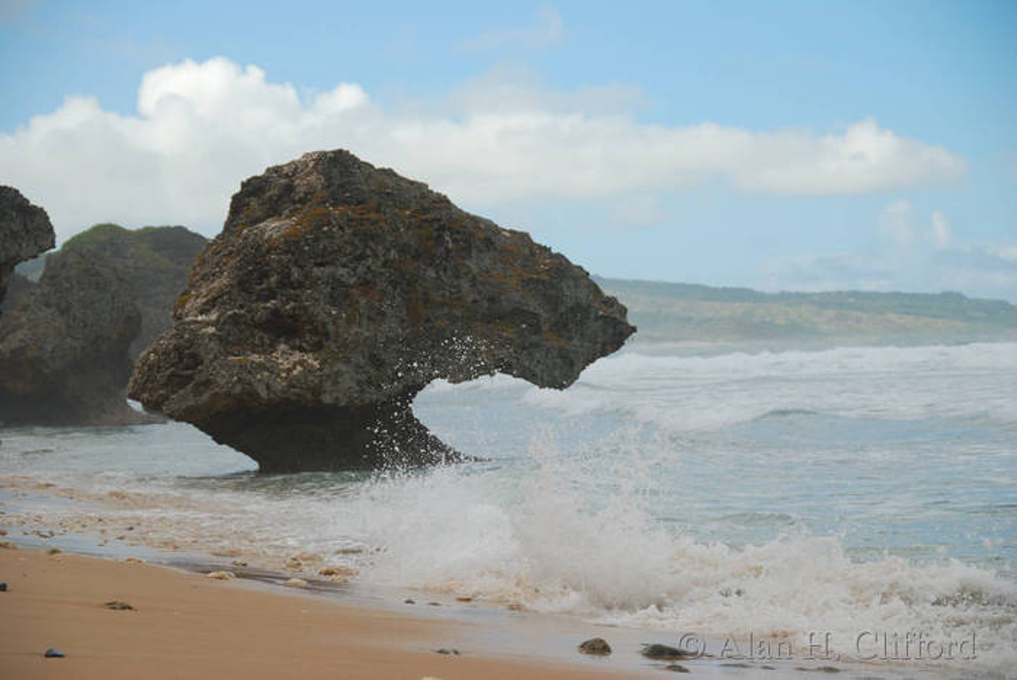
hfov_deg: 16.6
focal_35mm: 123
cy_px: 340
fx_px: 3478
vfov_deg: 11.2
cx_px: 508
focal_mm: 82
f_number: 5.3
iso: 100
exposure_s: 1/500
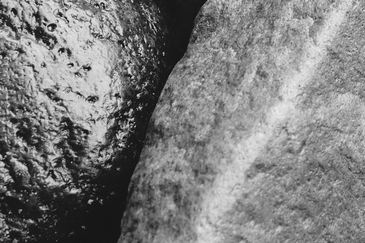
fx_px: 2290
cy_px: -109
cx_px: 438
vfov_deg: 6.0
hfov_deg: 9.0
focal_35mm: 226
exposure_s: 1/500
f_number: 4.5
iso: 6400
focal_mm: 75
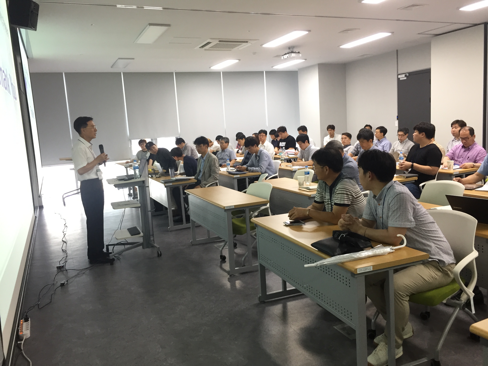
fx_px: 409
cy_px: 183
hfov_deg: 61.7
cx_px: 244
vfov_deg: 48.2
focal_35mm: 29
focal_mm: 4.15
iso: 80
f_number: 2.2
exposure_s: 1/30
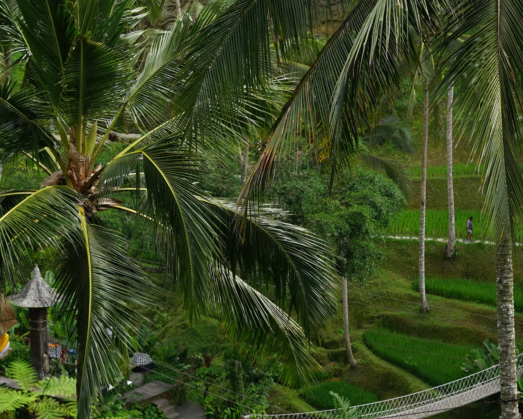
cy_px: 244
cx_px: 397
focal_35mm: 109
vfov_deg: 14.1
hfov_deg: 17.5
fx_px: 1687
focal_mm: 50
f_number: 3.5
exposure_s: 1/250
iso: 100
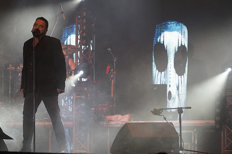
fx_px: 1449
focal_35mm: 225
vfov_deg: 6.1
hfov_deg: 9.2
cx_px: 116
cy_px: 77
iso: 2000
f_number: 5
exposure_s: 1/125
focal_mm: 150
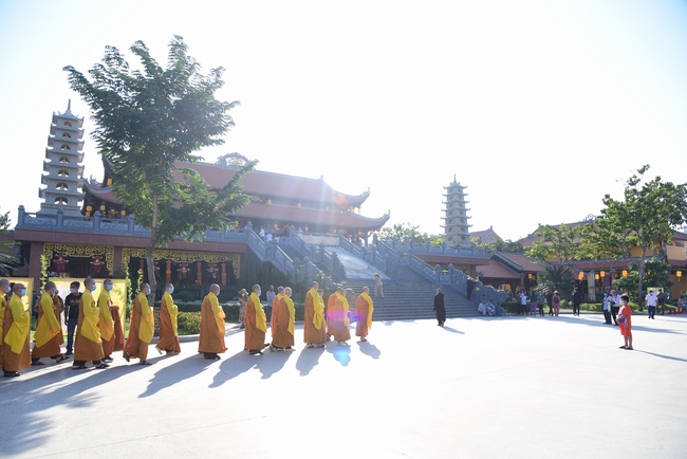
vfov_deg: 53.2
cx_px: 344
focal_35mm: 24
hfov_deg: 73.7
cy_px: 230
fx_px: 458
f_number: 5.6
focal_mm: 24
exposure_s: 1/500
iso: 250
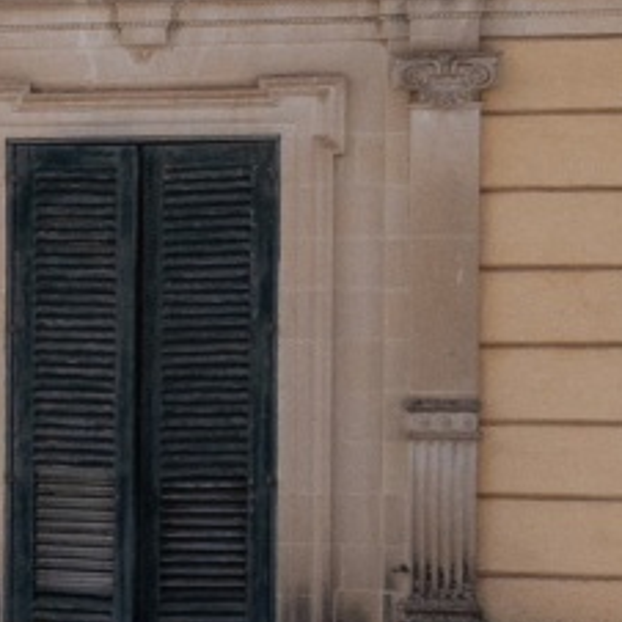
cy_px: 981
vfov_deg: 7.4
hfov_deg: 5.6
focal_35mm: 231
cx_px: -2452
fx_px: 4696
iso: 800
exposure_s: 1/2000
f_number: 7.1
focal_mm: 24
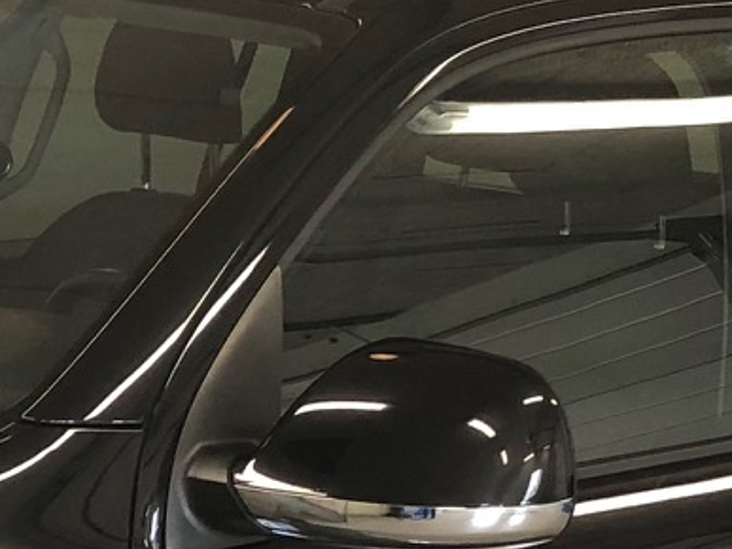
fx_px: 3086
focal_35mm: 146
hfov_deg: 13.3
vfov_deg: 10.1
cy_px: 570
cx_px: -66
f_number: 1.8
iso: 32
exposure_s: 1/25
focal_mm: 3.99
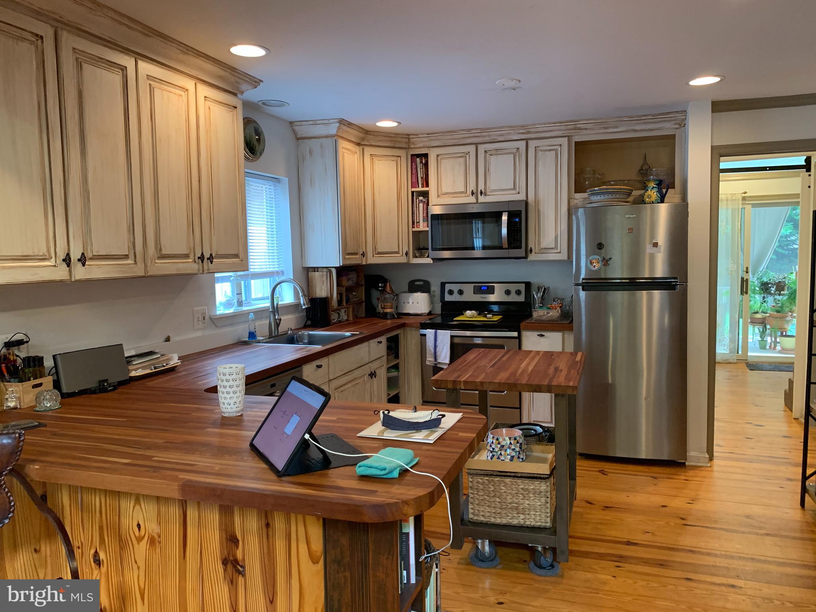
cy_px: 306
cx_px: 408
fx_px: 613
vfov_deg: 53.1
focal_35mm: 26
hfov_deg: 67.3
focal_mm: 4.25
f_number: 1.8
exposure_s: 1/60
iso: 200
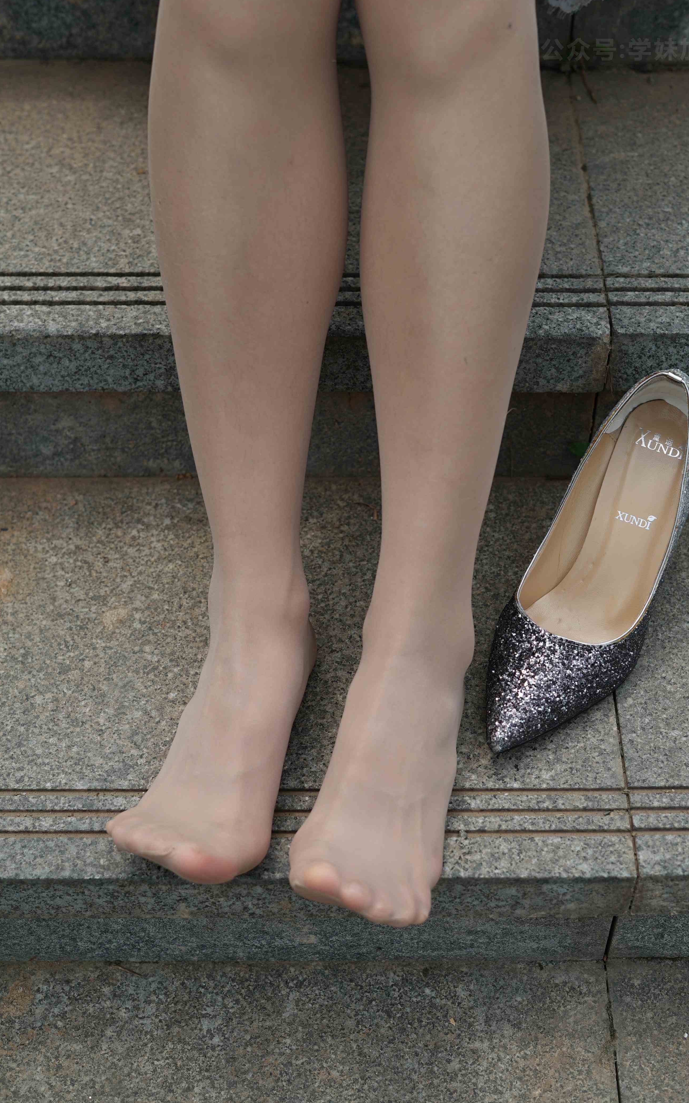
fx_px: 1562
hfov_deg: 24.9
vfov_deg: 38.9
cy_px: 551
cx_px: 365
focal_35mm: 52
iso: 80
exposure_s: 1/1000
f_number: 4
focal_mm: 50
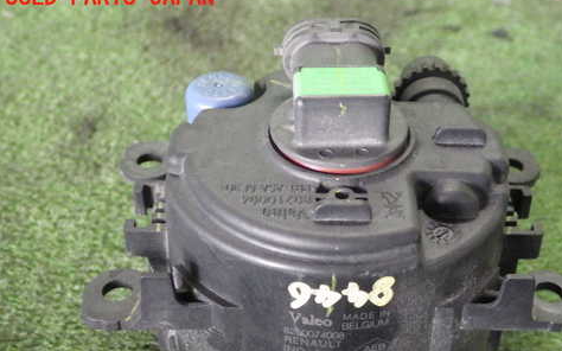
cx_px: 355
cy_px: 249
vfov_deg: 23.4
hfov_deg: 36.7
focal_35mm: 55
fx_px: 842
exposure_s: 1/60
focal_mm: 7.3
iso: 2000
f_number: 2.8
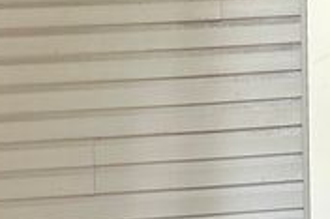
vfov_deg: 17.7
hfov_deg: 25.9
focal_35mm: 71
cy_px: -81
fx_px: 650
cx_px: 382
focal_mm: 6.86
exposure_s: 1/79
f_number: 1.78
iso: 250
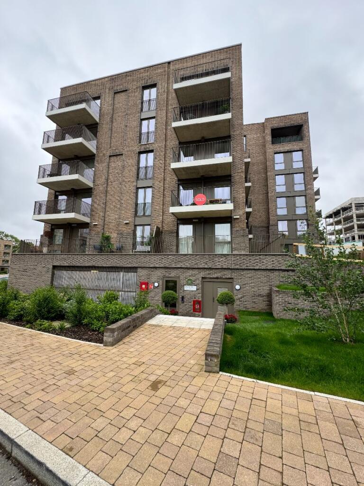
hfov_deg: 85.7
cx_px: 182
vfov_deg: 102.1
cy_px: 243
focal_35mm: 14
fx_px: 196
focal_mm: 2.22
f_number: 2.2
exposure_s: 1/99
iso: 64
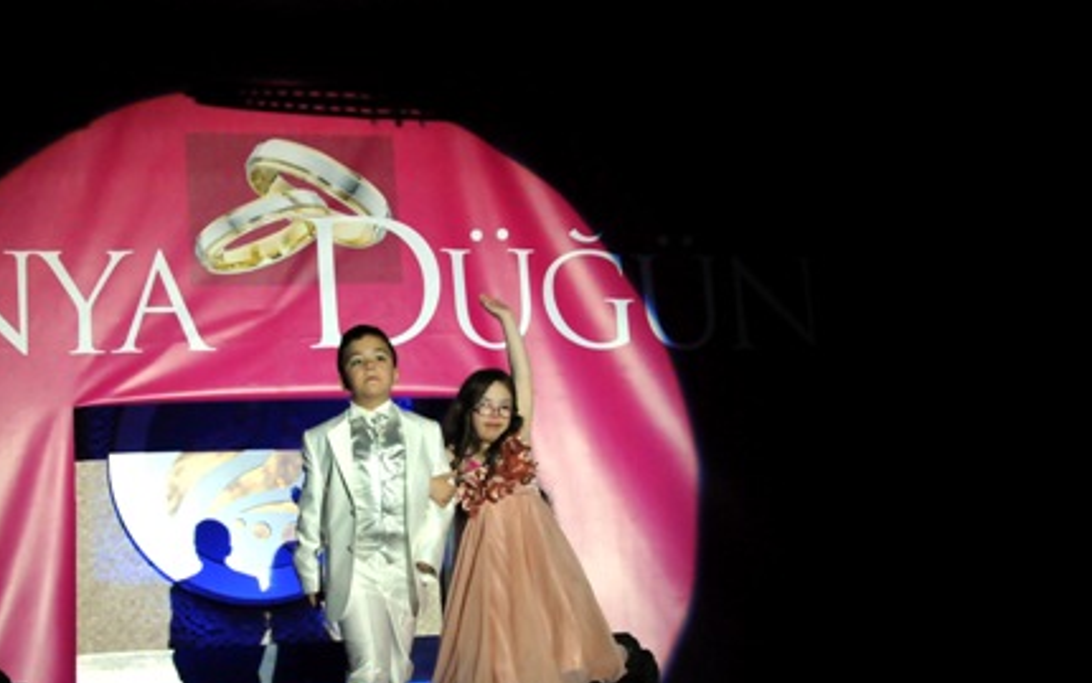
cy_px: 428
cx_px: 378
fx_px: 1488
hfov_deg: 39.9
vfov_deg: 25.8
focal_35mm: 50
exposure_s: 1/160
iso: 2000
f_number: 5.6
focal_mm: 22
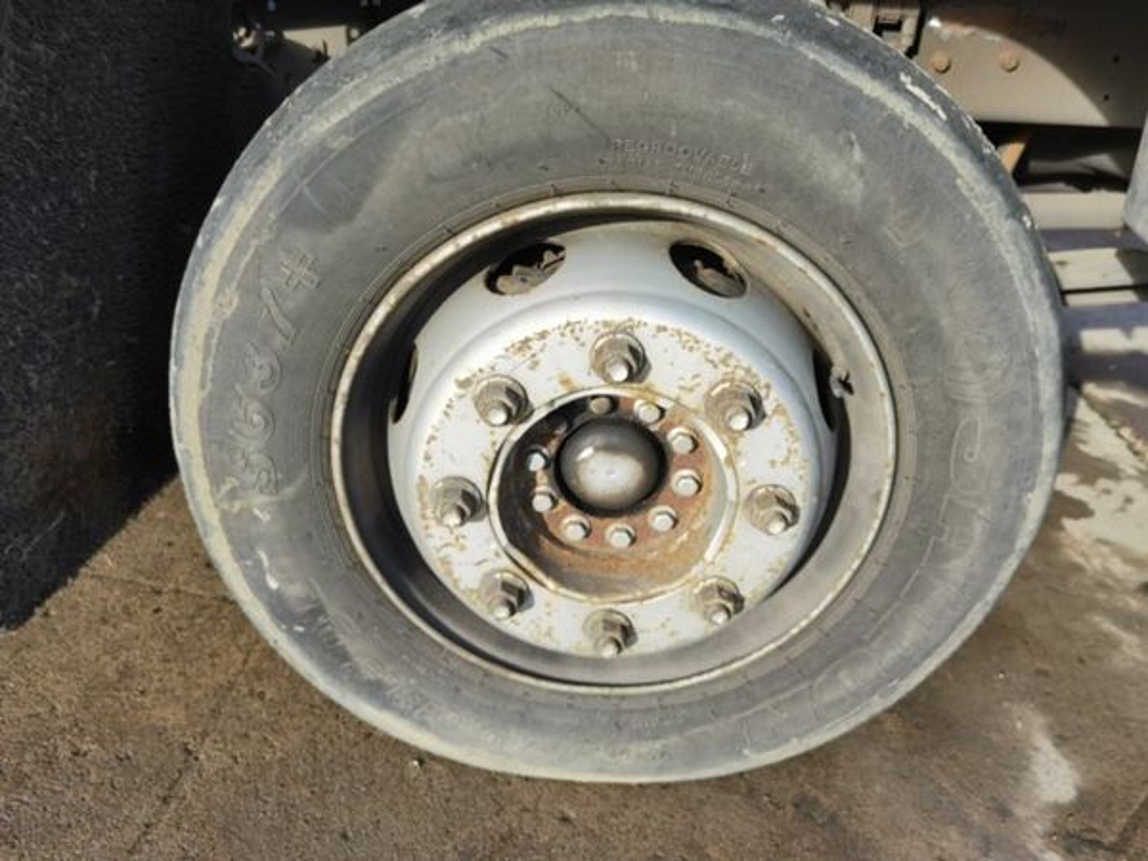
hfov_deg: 65.3
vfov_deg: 51.4
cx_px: 574
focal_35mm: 27
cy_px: 430
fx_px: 895
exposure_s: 1/1477
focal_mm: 6.71
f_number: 1.9
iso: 50
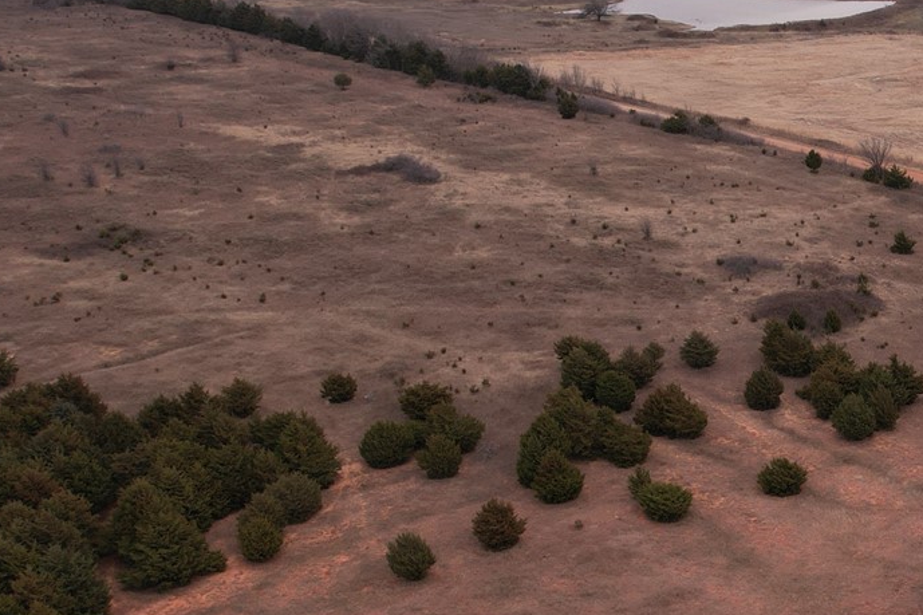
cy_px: 294
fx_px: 1666
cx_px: 985
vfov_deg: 20.9
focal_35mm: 65
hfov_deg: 28.5
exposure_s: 1/40
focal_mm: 8.38
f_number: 2.8
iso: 120
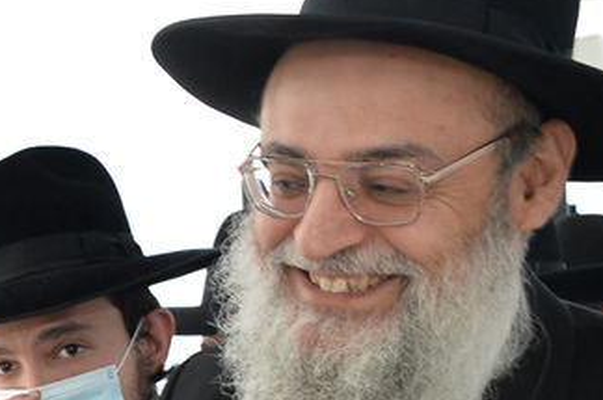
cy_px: 554
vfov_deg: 11.0
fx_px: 2024
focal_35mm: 121
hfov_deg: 15.2
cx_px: -389
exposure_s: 1/125
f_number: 5.6
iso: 1000
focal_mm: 28
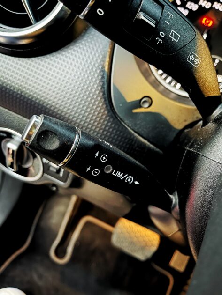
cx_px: 111
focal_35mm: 25
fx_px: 214
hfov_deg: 54.9
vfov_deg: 69.4
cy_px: 148
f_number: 1.6
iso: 800
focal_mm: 5.1
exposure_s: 1/10
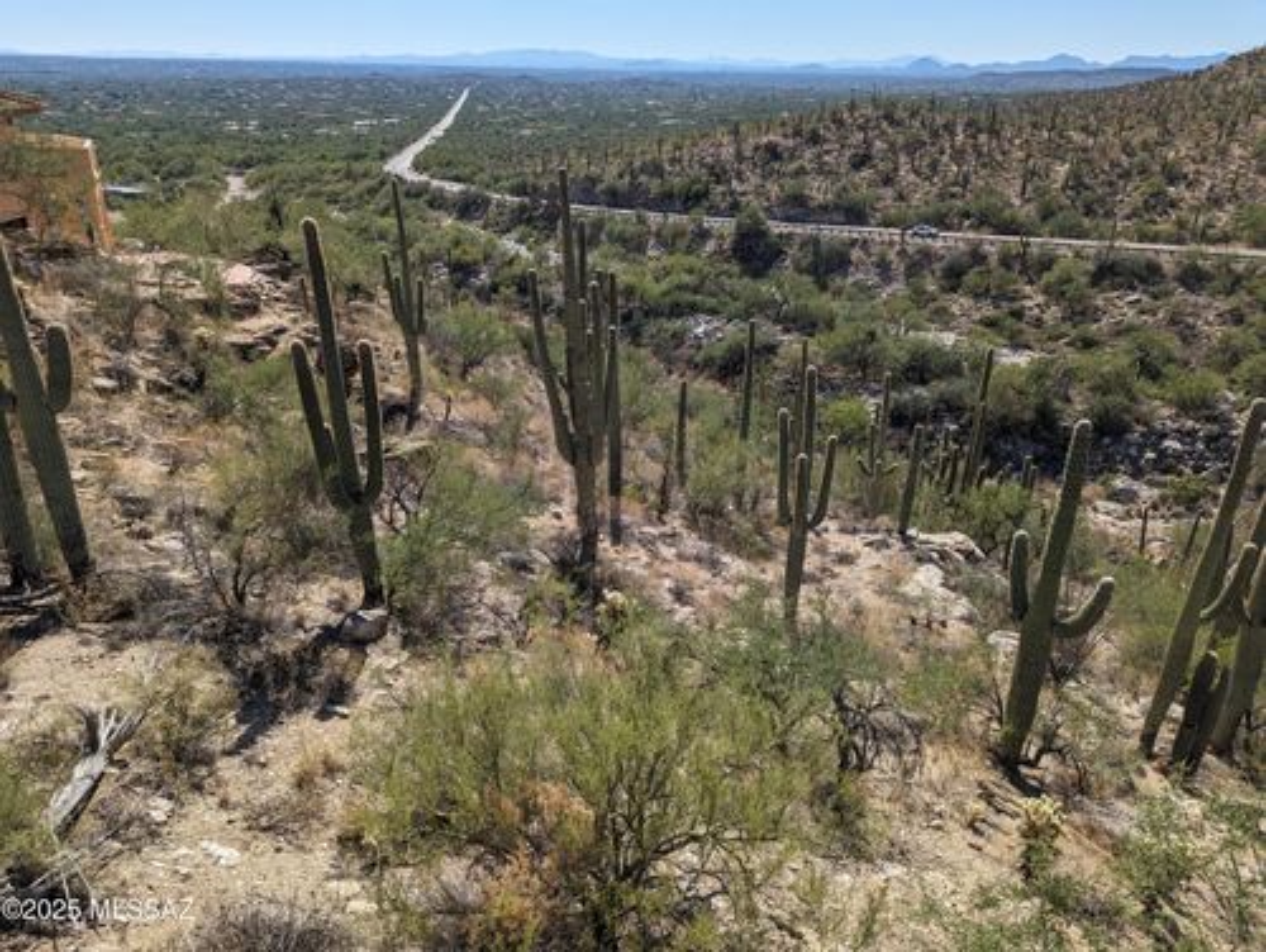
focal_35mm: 24
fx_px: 879
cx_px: 633
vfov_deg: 56.9
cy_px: 476
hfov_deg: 71.5
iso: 47
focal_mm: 6.81
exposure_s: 1/2899
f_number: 1.85
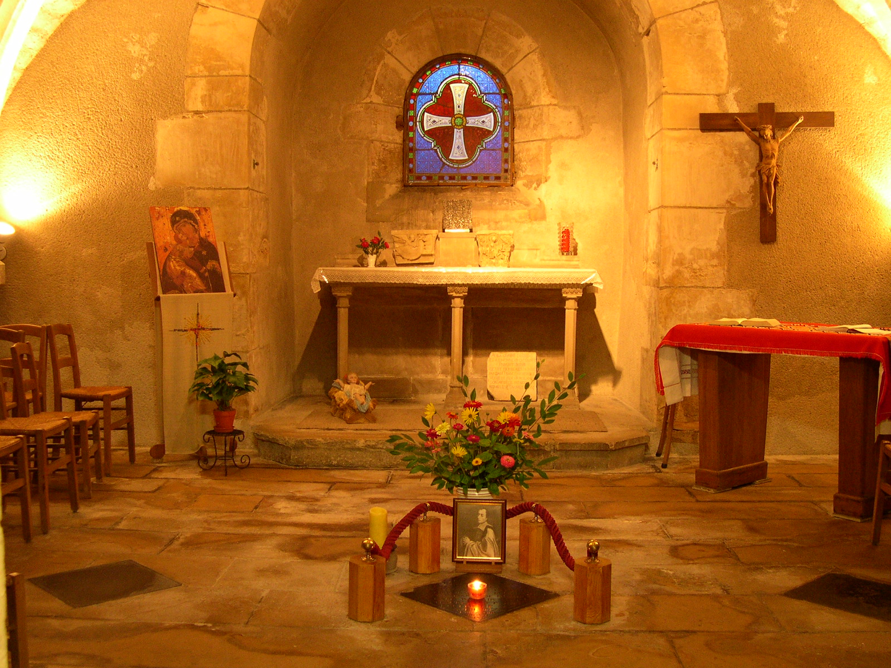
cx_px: 446
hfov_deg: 49.0
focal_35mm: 38
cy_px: 334
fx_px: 978
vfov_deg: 37.7
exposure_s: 1/4.5
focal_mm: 8
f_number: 2.8
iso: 330
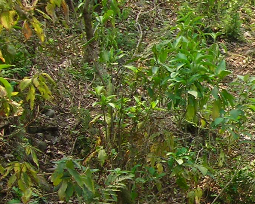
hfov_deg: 12.4
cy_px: 130
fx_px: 1064
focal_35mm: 141
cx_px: 477
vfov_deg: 10.9
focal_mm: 6.3
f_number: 3.2
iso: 50
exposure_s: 1/124
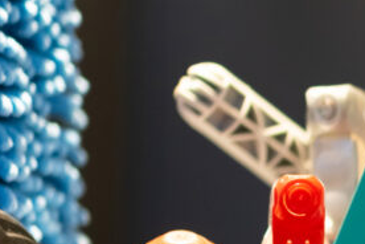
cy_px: 391
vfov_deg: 6.9
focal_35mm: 195
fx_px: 1977
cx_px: 574
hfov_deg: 10.2
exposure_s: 1/200
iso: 200
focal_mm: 35
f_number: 1.4
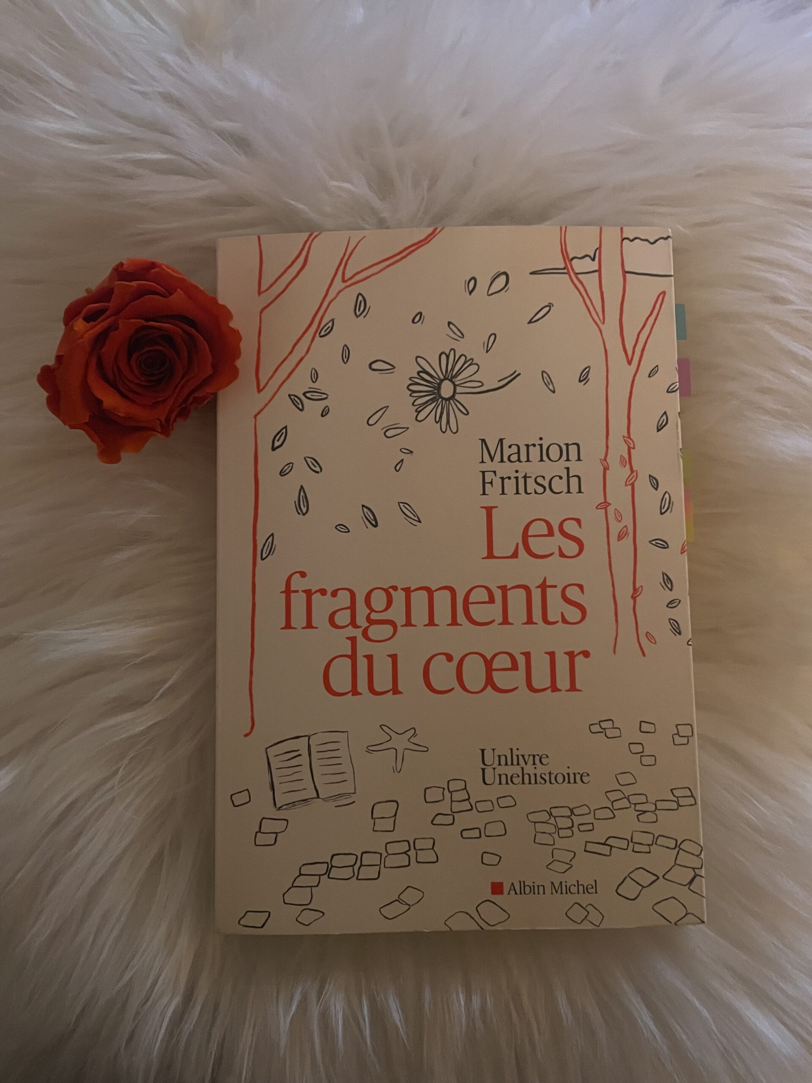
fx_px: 813
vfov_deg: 67.3
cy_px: 542
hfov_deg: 53.1
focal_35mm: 26
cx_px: 406
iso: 800
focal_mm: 4.2
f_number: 1.6
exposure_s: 1/25
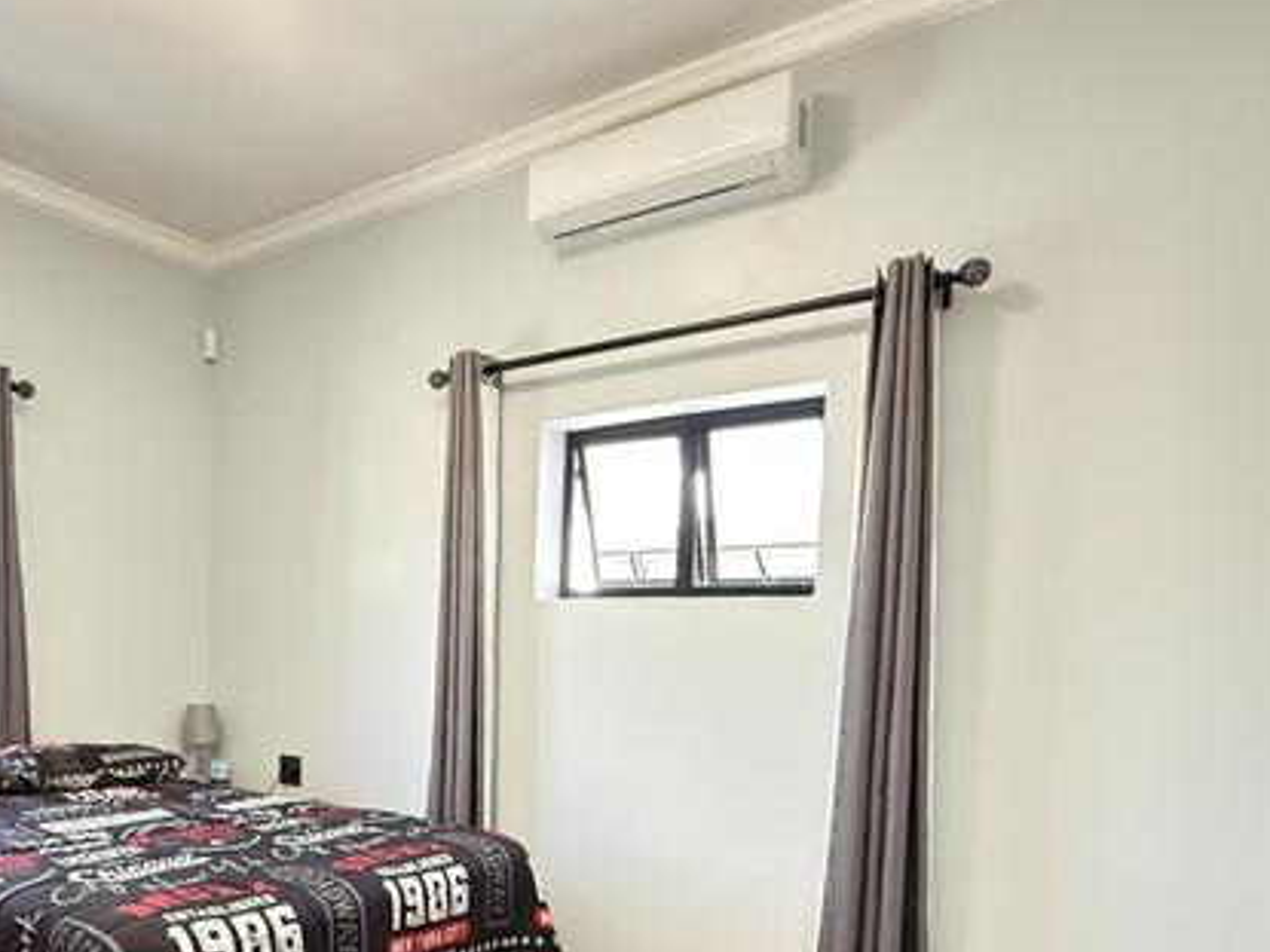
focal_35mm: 27
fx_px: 990
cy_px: 698
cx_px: 358
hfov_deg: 62.5
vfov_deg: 49.6
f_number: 2.2
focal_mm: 2.22
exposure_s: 1/50
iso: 1000
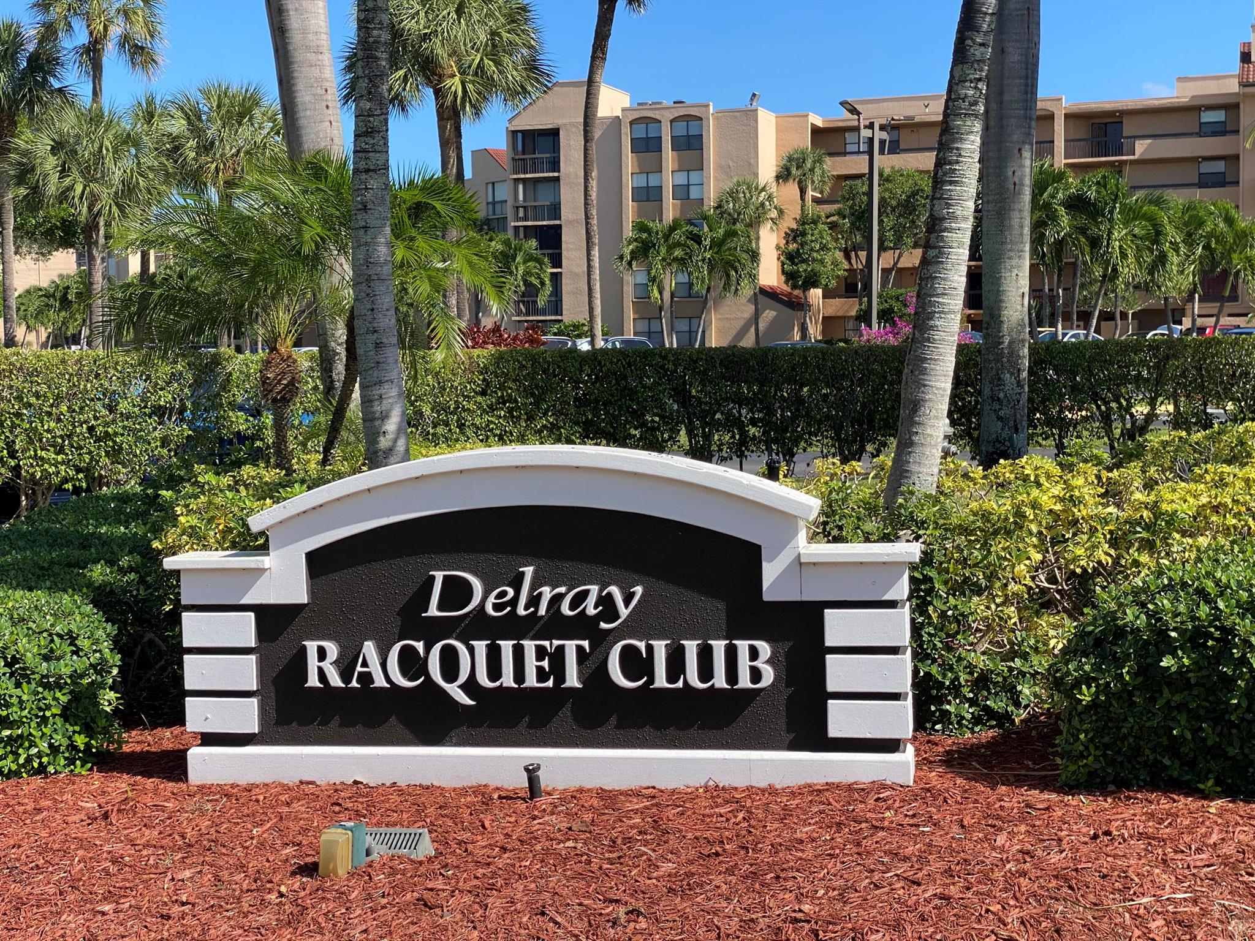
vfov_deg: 28.0
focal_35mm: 52
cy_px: 470
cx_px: 628
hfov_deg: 36.8
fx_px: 1885
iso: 20
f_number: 2
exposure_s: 1/1089
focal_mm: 6
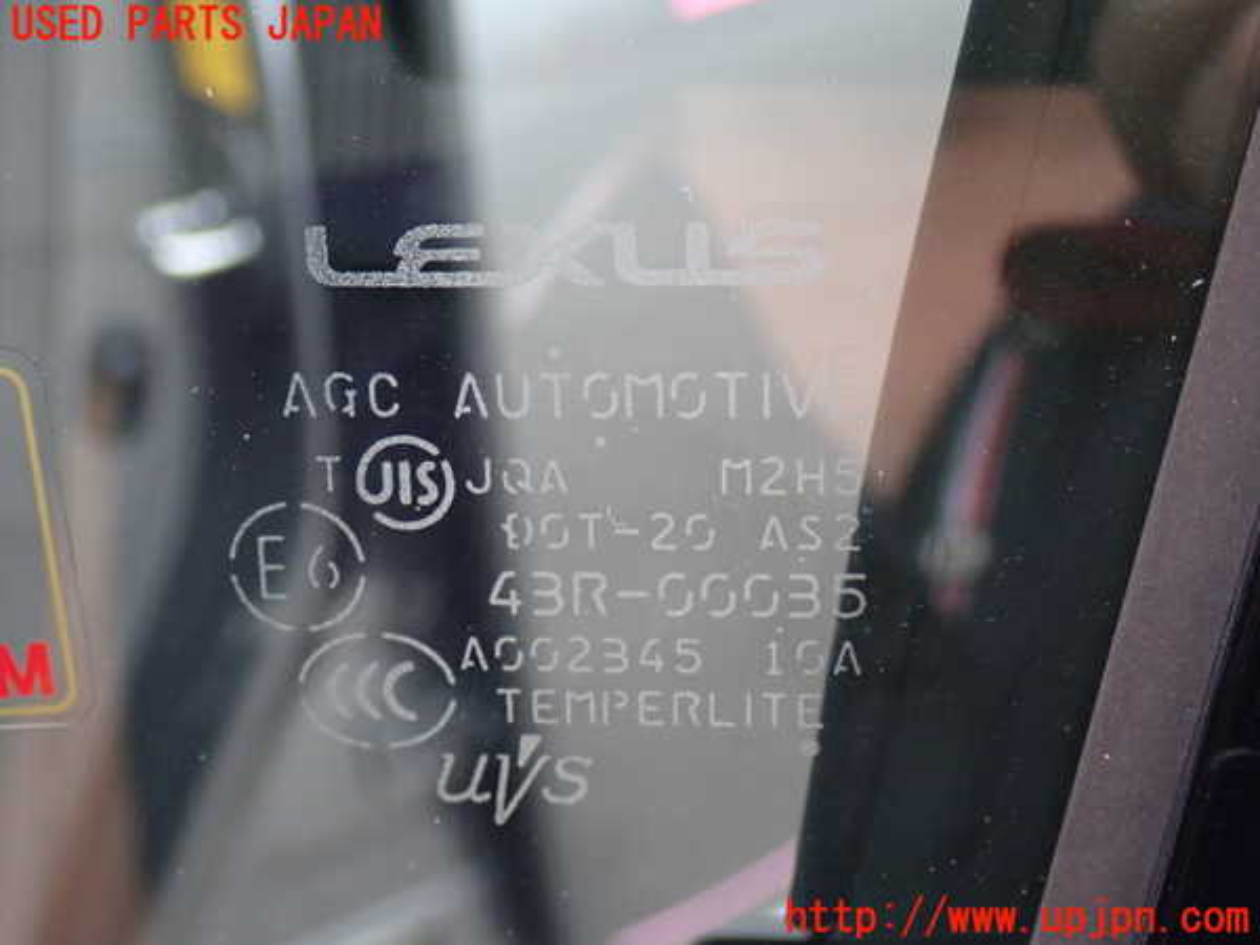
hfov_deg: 31.2
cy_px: 472
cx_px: 630
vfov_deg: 23.7
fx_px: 2257
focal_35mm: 62
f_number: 3.6
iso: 400
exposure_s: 1/60
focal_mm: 11.09
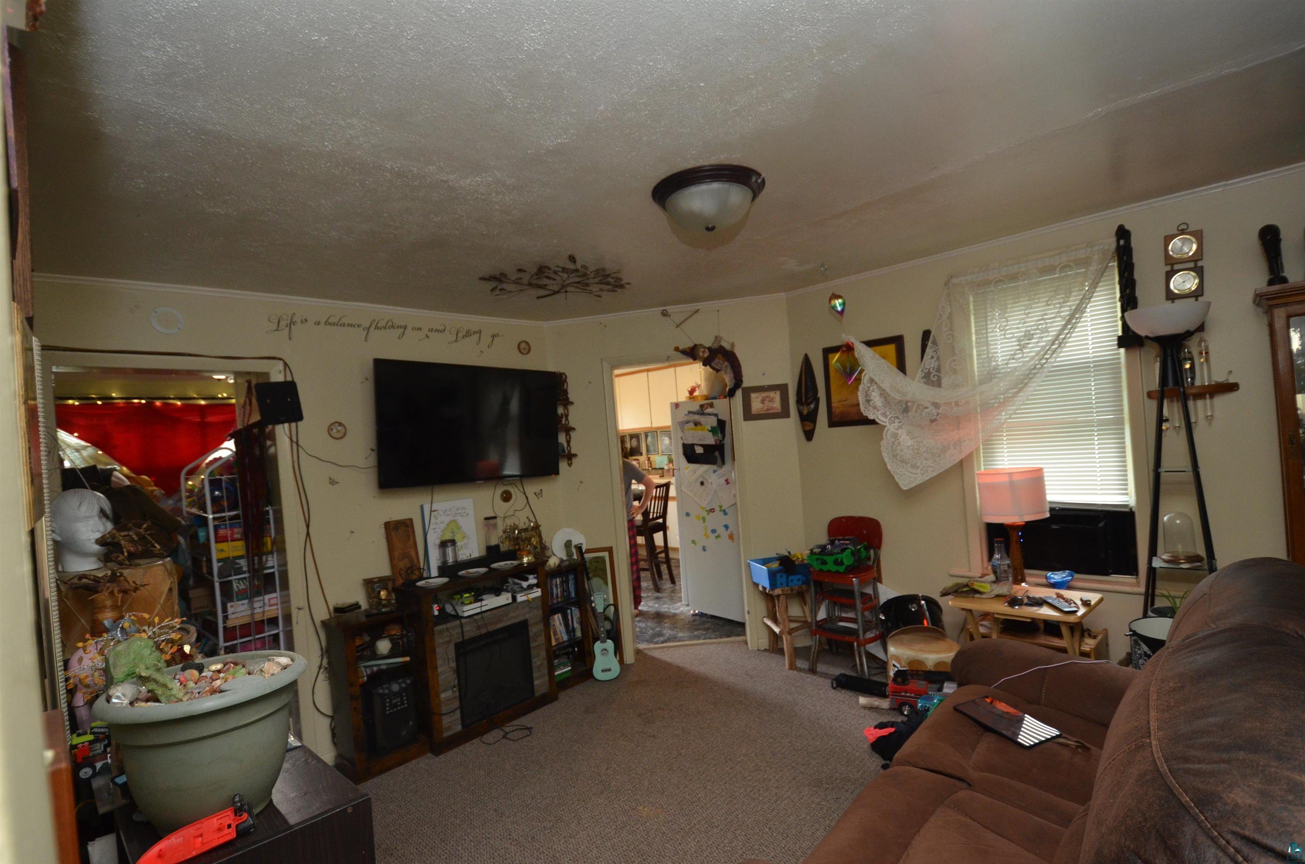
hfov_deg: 95.1
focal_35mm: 16
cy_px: 432
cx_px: 652
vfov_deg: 71.8
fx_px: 597
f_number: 4
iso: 800
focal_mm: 11
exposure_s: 1/60
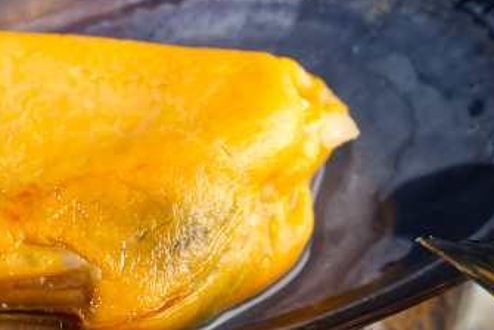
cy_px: 557
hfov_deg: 4.2
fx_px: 6633
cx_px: -276
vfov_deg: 2.8
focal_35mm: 483
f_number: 9
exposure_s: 1/320
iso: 250
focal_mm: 90
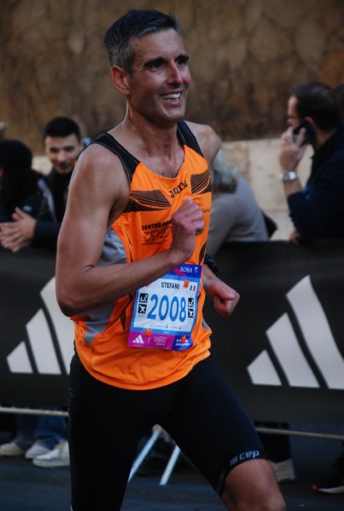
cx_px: 172
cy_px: 256
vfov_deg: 10.1
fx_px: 2887
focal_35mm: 202
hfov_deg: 6.8
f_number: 5.6
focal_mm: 135
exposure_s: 1/500
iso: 1000
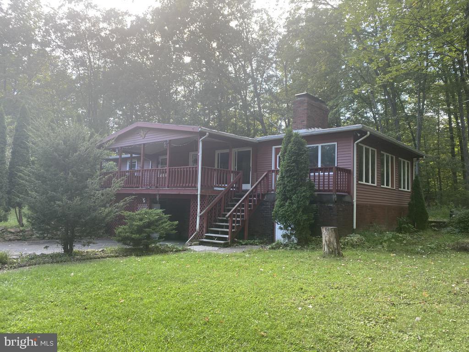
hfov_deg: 67.3
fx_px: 352
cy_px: 176
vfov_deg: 53.1
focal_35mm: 26
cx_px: 234
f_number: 1.8
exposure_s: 1/130
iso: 32
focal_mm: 4.25
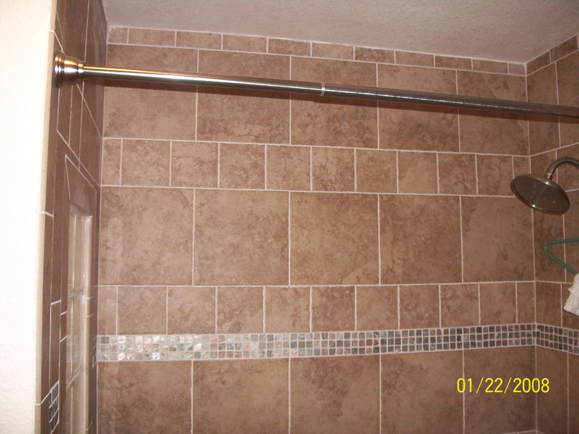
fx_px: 535
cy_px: 217
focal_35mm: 32
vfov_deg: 44.2
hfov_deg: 56.8
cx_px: 290
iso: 160
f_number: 2.9
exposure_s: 1/30
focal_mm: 5.7
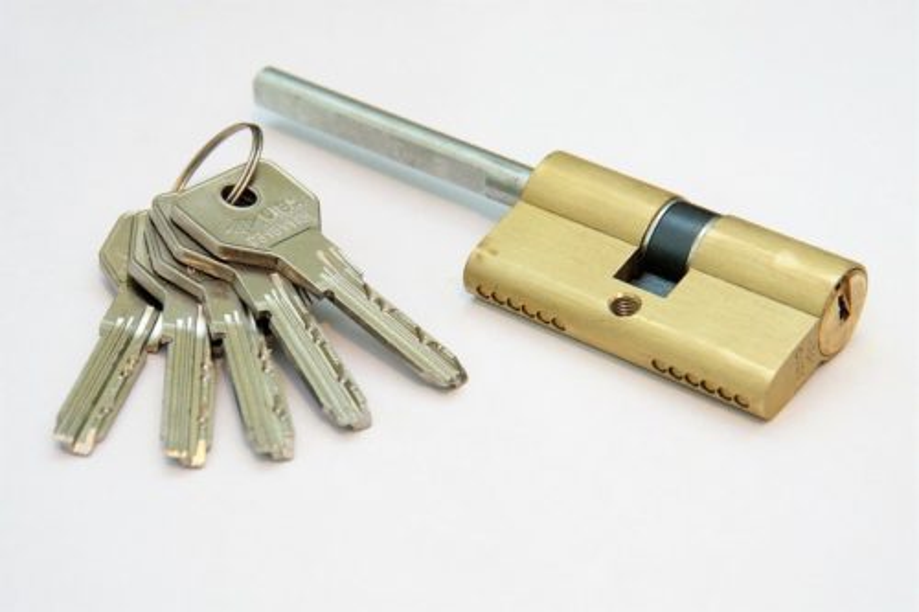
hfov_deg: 24.8
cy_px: 306
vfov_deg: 16.6
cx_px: 460
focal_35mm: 82
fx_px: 2092
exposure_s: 1/25
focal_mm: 55.1
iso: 800
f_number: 5.6
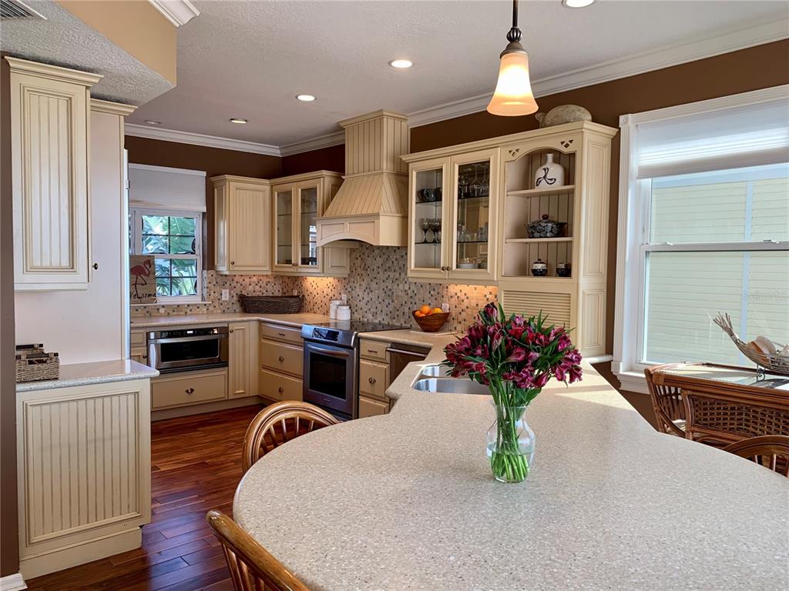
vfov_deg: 53.1
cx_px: 394
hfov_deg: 67.3
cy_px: 296
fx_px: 593
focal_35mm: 26
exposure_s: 1/120
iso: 50
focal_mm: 4.25
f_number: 1.8
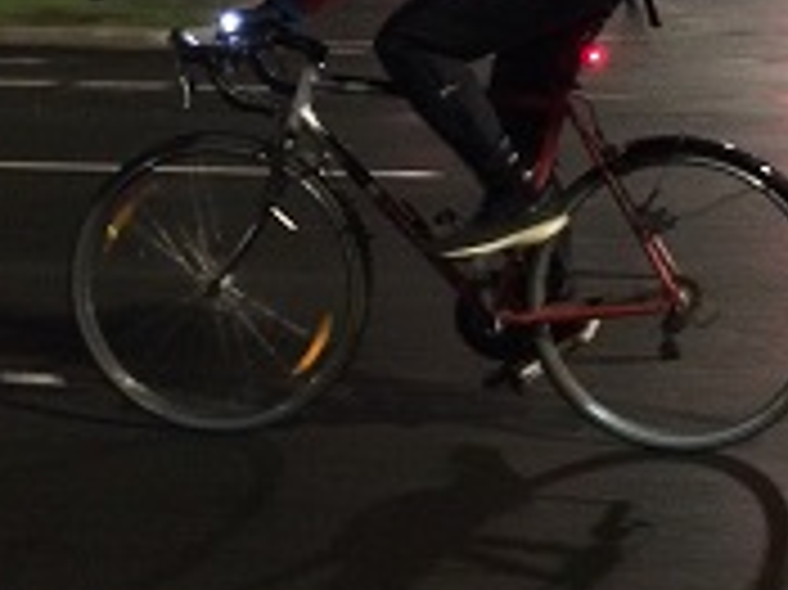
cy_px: 61
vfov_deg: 17.5
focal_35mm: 83
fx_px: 1888
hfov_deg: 23.4
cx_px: 581
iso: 400
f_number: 2.2
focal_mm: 4.15
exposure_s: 1/17
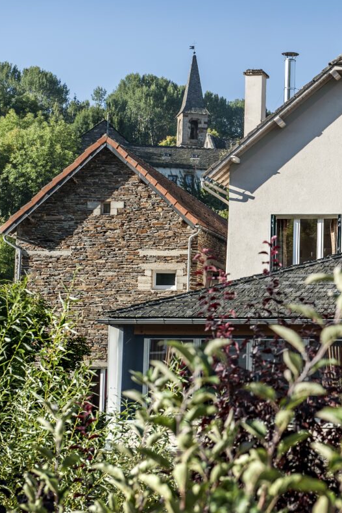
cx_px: 317
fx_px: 1253
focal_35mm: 88
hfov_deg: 15.3
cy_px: 256
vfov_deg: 23.1
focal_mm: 58
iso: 200
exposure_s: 1/500
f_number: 7.1
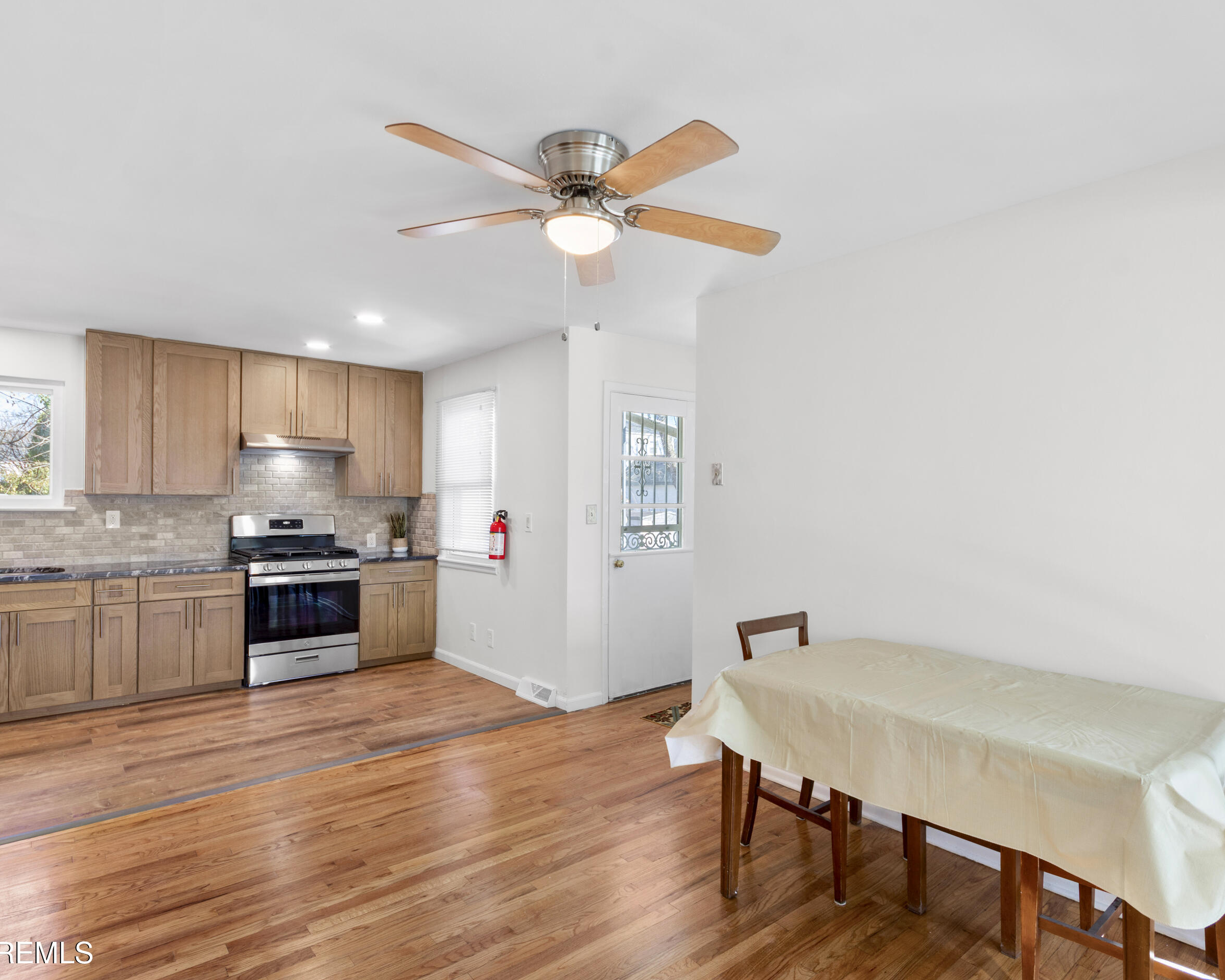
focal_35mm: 18
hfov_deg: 86.3
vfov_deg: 73.8
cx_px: 632
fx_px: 653
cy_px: 479
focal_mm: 10
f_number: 8
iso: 250
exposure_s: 1/2.5
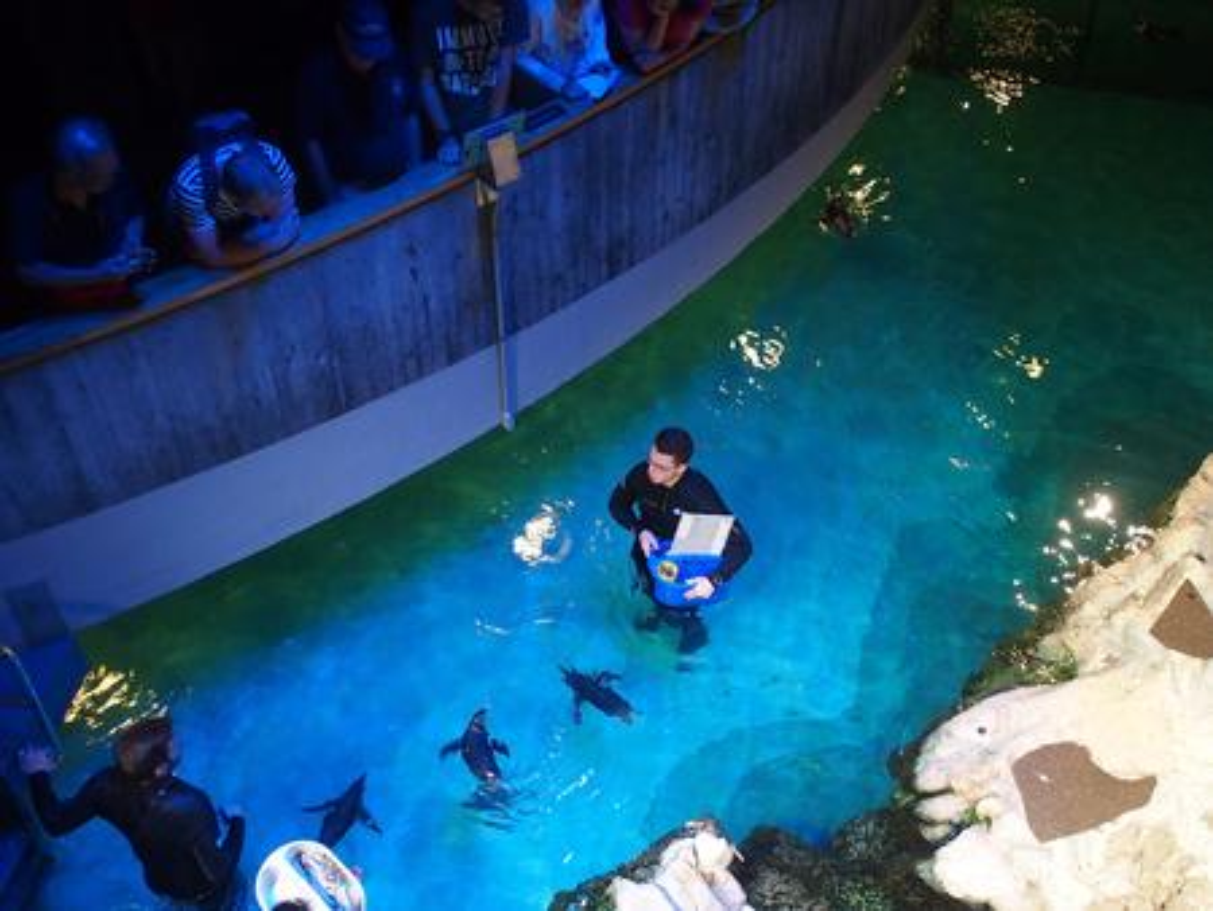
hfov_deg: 52.6
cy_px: 456
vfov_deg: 40.7
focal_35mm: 35
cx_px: 606
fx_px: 1227
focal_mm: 7.4
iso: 640
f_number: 2.8
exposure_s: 1/30
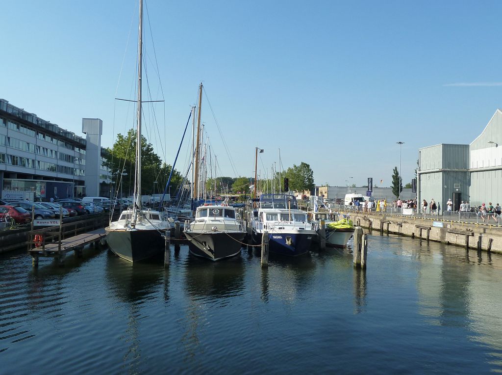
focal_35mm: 29
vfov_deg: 48.1
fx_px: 420
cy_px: 188
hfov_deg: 61.8
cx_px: 251
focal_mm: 4.7
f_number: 4
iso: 125
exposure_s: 1/500
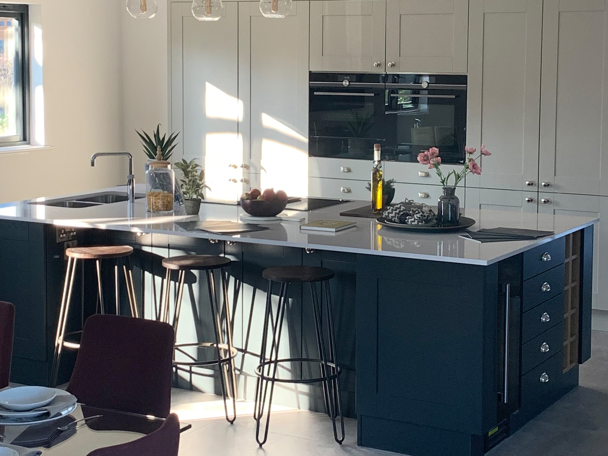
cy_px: 222
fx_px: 562
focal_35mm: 32
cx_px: 321
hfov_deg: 56.8
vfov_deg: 44.2
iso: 40
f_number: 2.2
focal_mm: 4.15
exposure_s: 1/50
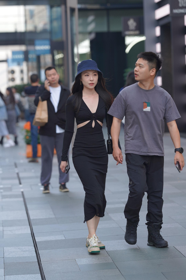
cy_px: 140
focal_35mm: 135
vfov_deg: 15.2
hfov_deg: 10.2
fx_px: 1046
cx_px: 93
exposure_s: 1/500
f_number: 3.2
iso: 400
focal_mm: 135
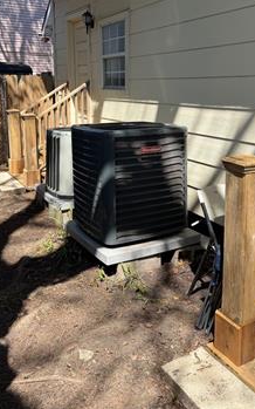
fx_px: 389
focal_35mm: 35
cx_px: 146
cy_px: 149
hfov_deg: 36.2
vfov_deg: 54.6
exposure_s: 1/1901
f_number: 1.78
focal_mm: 6.76
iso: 80
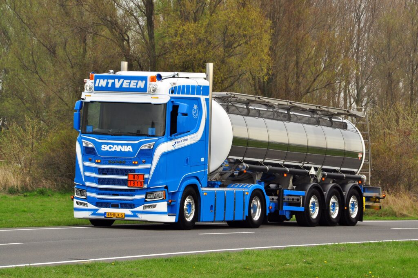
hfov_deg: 10.2
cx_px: 209
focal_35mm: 202
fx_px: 2348
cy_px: 139
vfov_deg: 6.8
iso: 500
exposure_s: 1/60
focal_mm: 135
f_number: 16
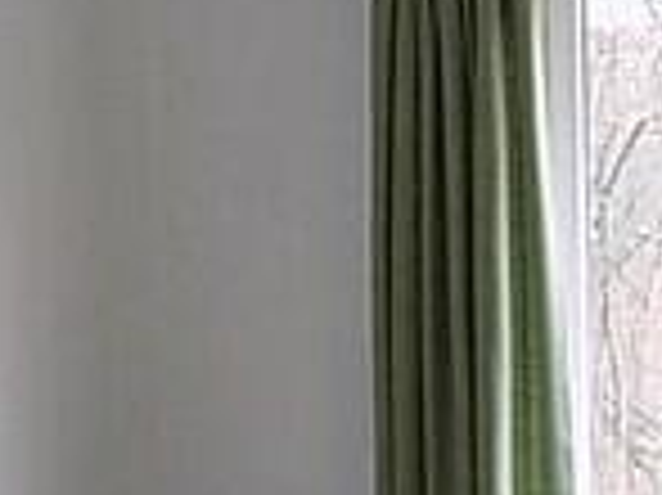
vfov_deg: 8.9
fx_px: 3057
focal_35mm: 160
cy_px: 832
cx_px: -50
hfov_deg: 12.2
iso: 160
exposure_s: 1/30
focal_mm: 4
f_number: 3.1
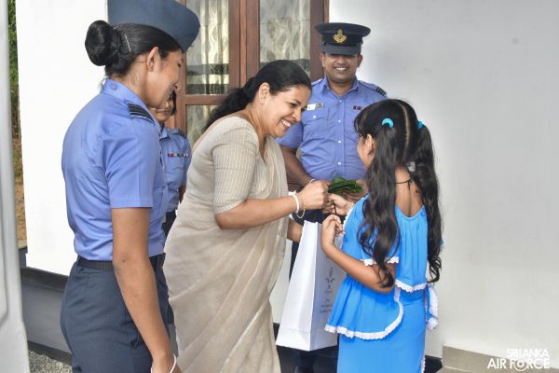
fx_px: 652
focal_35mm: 42
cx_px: 280
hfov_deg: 46.4
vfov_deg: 31.9
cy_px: 186
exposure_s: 1/250
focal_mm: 28
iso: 400
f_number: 10
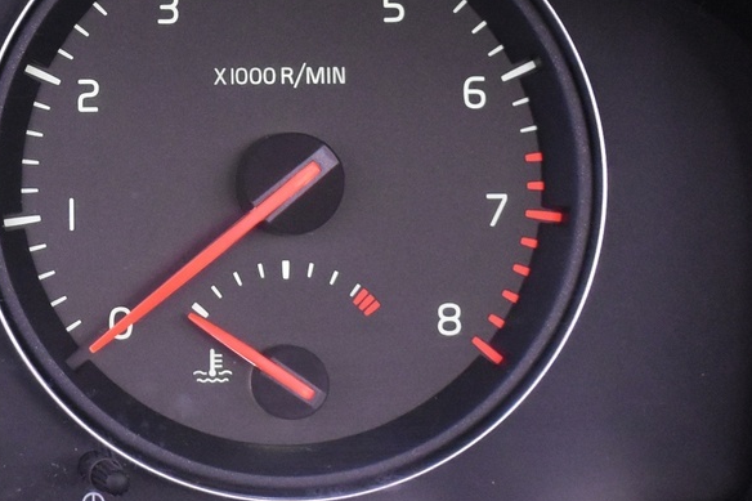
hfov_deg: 17.5
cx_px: -104
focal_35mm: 112
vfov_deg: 12.2
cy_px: 162
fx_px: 2347
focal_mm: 27
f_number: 4
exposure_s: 1/40
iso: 3200
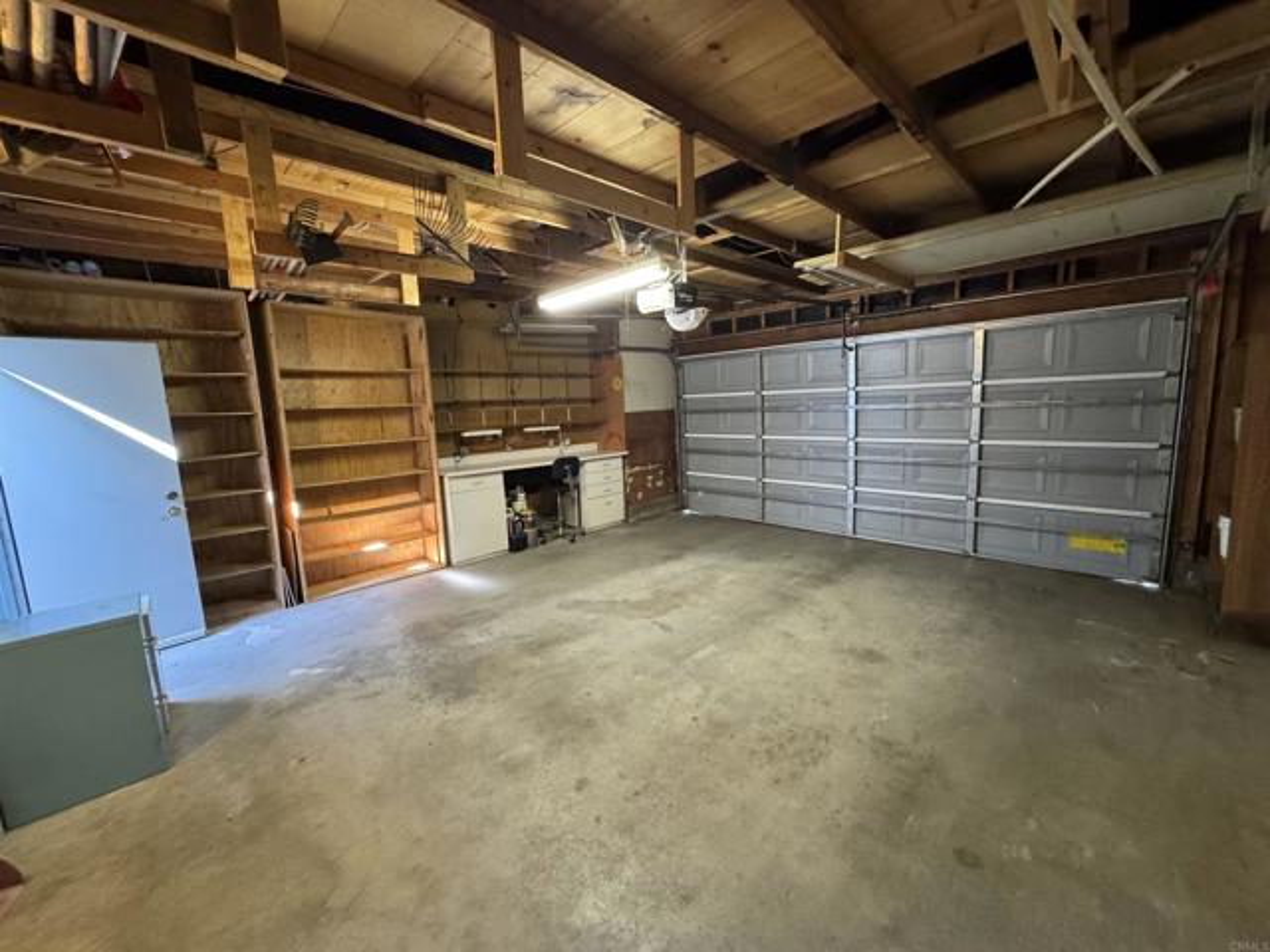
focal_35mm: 14
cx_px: 635
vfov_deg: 85.7
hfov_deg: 102.1
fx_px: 514
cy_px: 476
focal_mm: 2.22
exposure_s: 1/60
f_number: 2.2
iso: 800
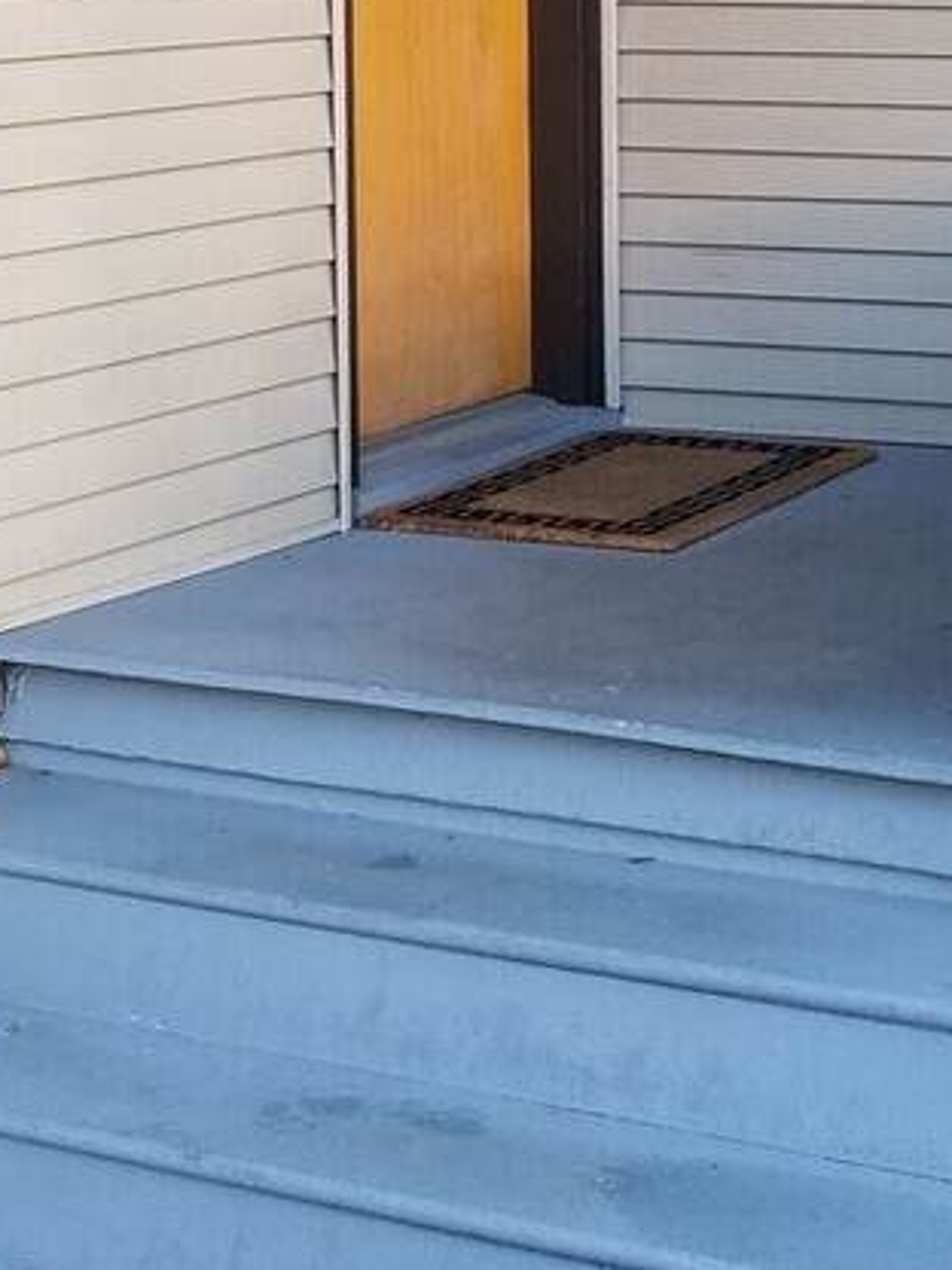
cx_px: 241
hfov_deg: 16.3
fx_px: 3300
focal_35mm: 90
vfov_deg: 21.1
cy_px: 31
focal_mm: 4.25
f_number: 1.7
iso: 64
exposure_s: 1/120
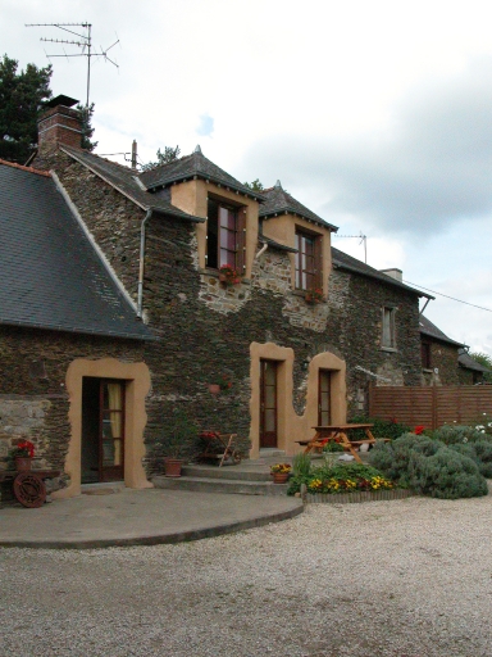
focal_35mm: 35
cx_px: 246
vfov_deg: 52.6
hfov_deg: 40.7
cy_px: 328
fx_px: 663
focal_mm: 8.9
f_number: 8
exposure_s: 1/1510
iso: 800
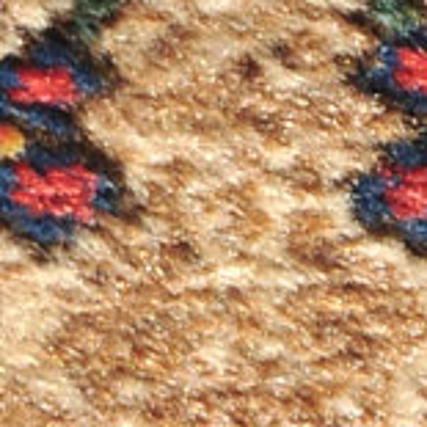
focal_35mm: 631
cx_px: -628
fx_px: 8804
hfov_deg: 2.8
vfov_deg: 2.8
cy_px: 41
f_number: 10
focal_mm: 55
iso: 200
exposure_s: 1/400
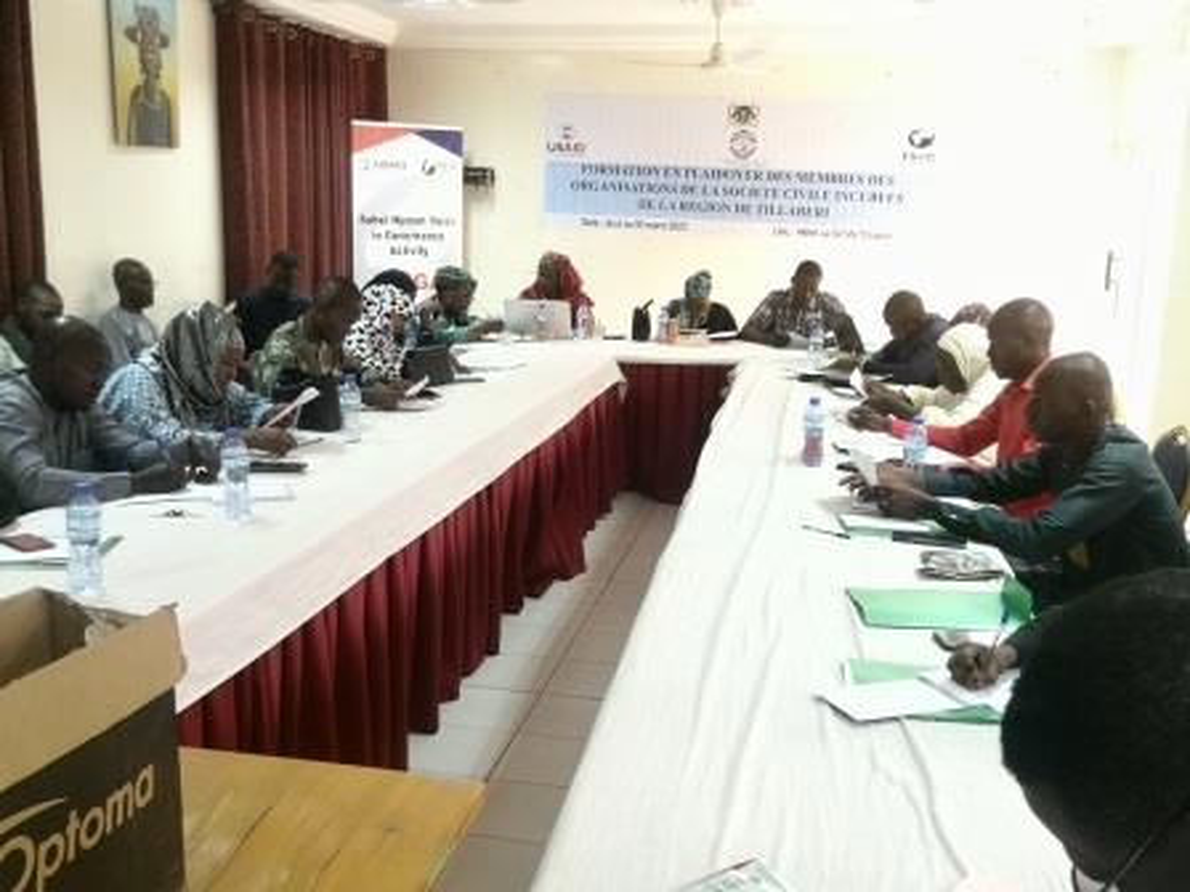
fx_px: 1134
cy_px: 446
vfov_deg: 42.9
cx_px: 595
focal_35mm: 33
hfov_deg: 55.4
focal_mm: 3.95
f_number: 2.2
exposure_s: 1/20
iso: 500
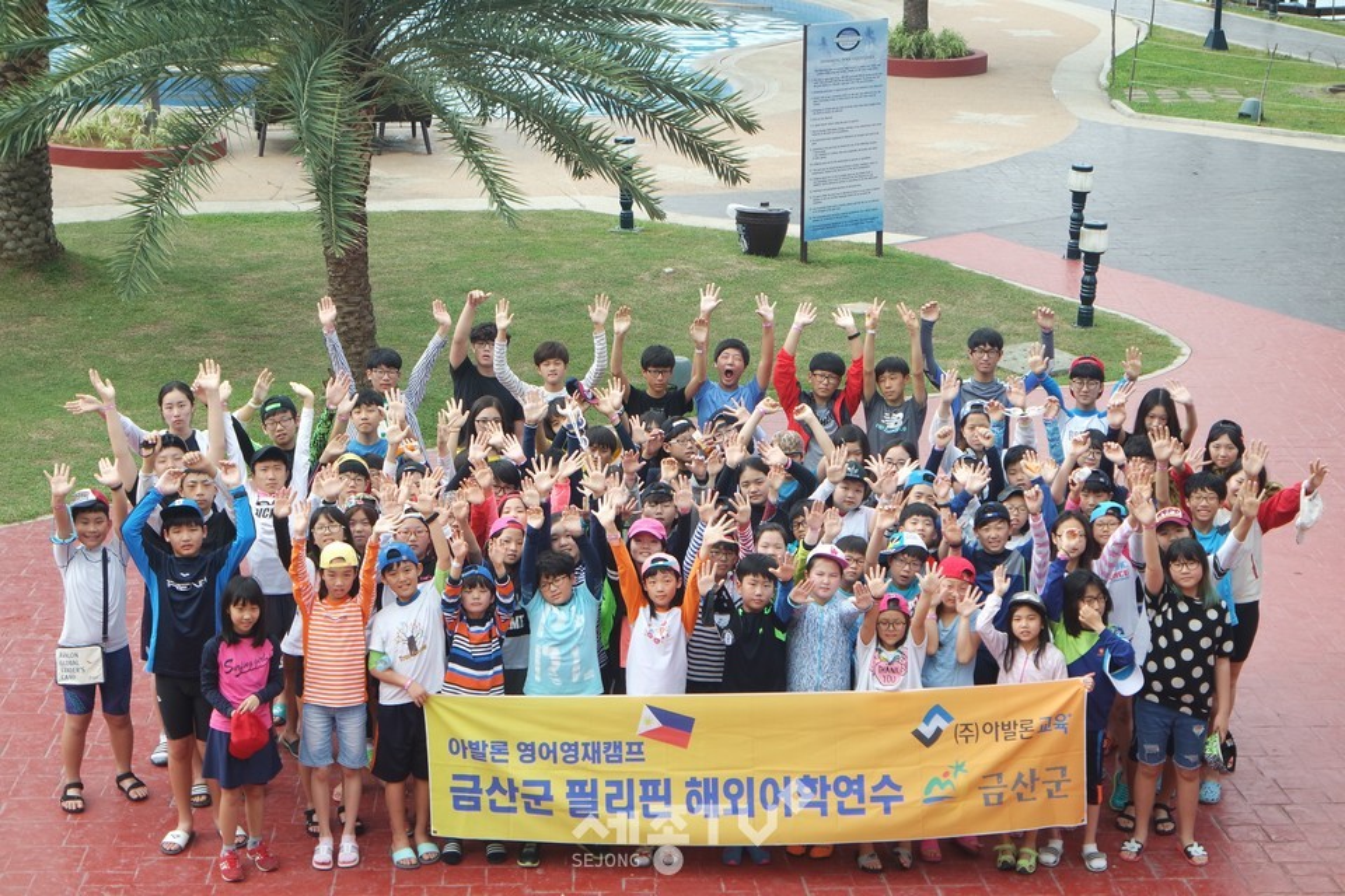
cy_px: 448
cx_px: 672
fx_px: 2877
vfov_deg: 17.7
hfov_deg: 26.3
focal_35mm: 77
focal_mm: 50
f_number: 5.6
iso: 200
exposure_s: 1/160
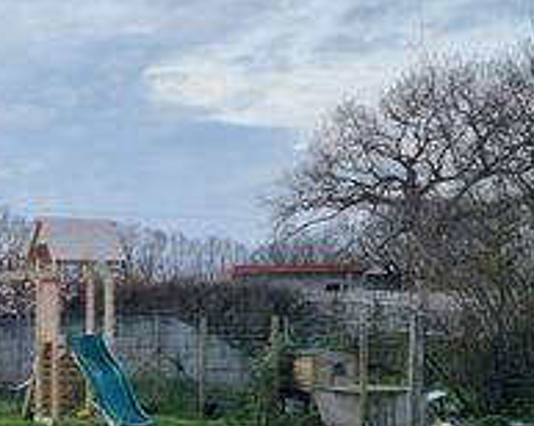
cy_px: 420
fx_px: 1247
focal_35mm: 79
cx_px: -116
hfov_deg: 22.2
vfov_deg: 18.9
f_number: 1.8
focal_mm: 5.4
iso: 50
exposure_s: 1/708
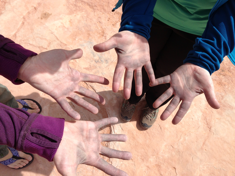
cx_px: 118
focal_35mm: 33
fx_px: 224
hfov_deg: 55.4
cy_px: 88
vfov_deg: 42.9
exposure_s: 1/1595
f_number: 2.4
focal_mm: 4.13
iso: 50
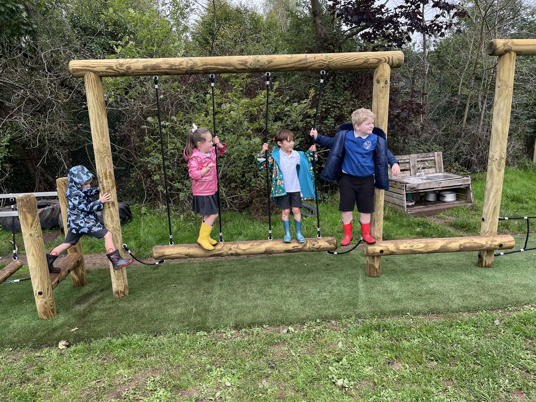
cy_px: 201
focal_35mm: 26
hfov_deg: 67.3
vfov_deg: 53.1
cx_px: 268
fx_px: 403
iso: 40
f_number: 1.6
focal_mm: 5.1
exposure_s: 1/202
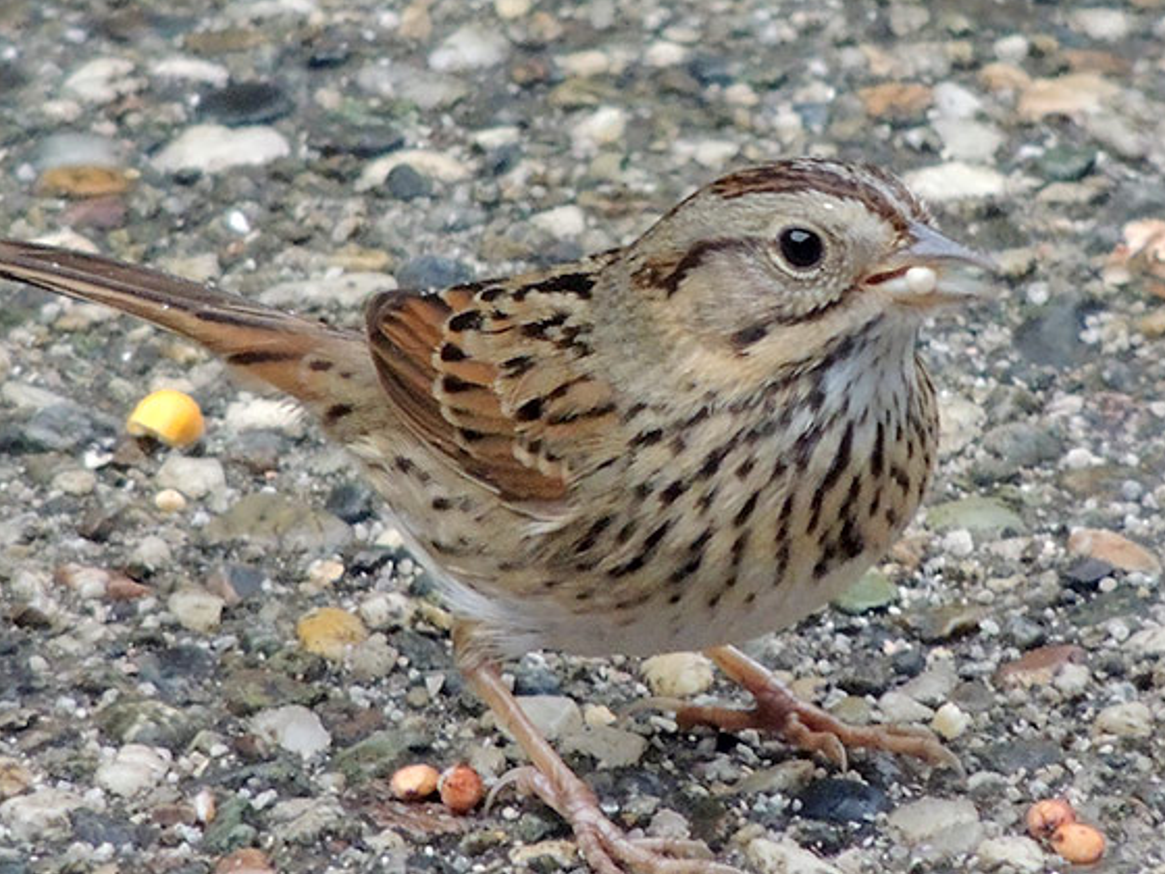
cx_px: 643
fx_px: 48093
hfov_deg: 1.4
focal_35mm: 1429
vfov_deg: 1.0
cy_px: 449
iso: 800
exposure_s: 1/160
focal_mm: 180
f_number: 5.9
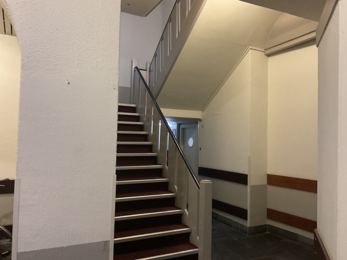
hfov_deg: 61.7
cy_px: 130
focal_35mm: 29
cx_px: 174
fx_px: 291
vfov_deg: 48.2
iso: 400
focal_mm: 3
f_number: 1.8
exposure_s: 1/30
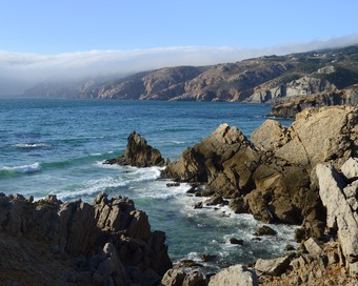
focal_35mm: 44
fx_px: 466
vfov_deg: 34.1
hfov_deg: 42.0
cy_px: 140
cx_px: 161
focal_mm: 38
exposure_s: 1/400
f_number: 11
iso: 200
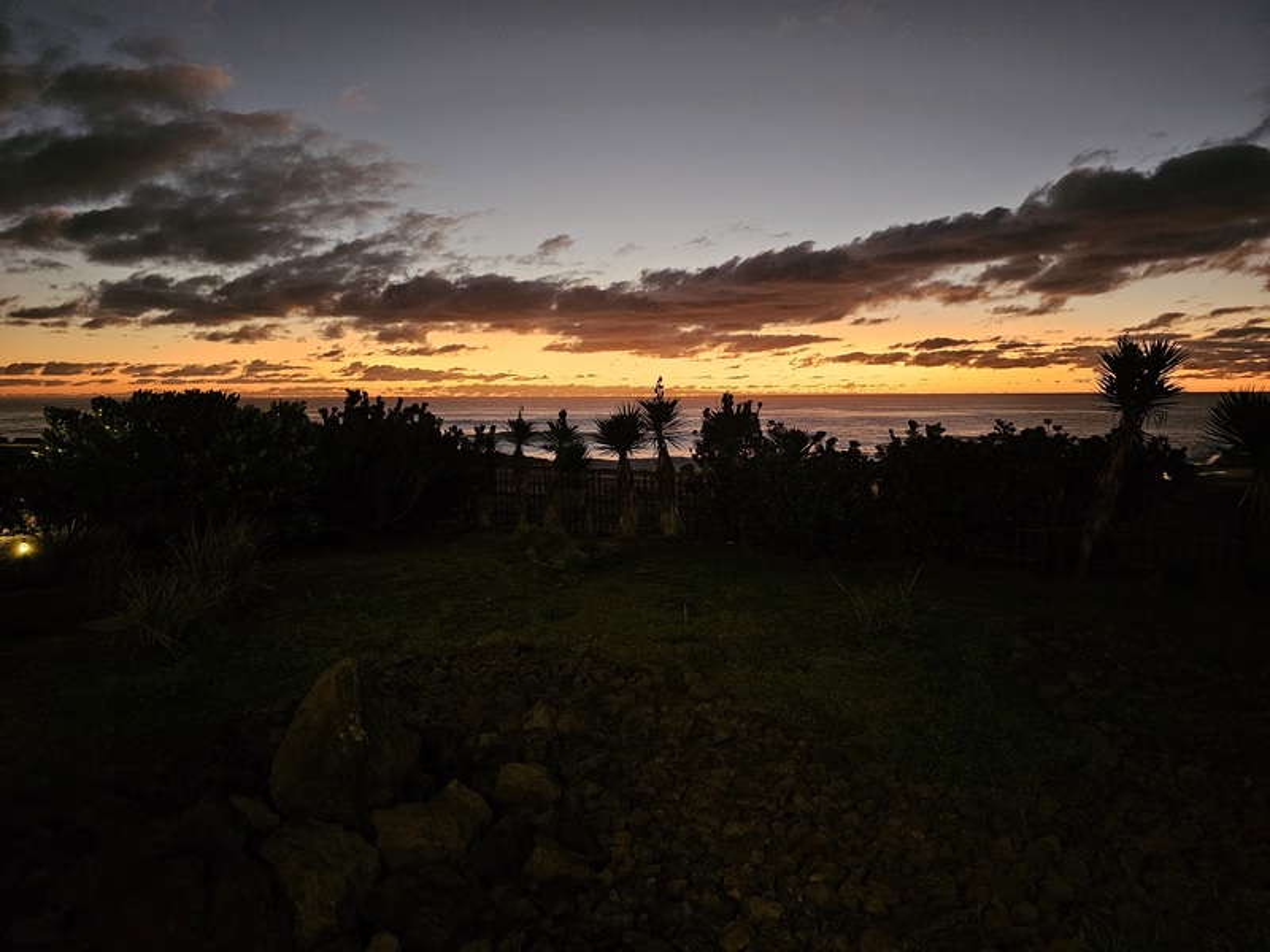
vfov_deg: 58.9
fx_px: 844
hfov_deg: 73.9
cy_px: 476
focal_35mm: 23
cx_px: 635
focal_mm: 6.3
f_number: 1.7
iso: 800
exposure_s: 1/50
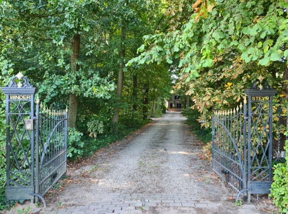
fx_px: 216
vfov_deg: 52.9
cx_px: 144
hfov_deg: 67.4
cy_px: 107
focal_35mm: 26
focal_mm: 5.4
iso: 80
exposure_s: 1/100
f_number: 1.8
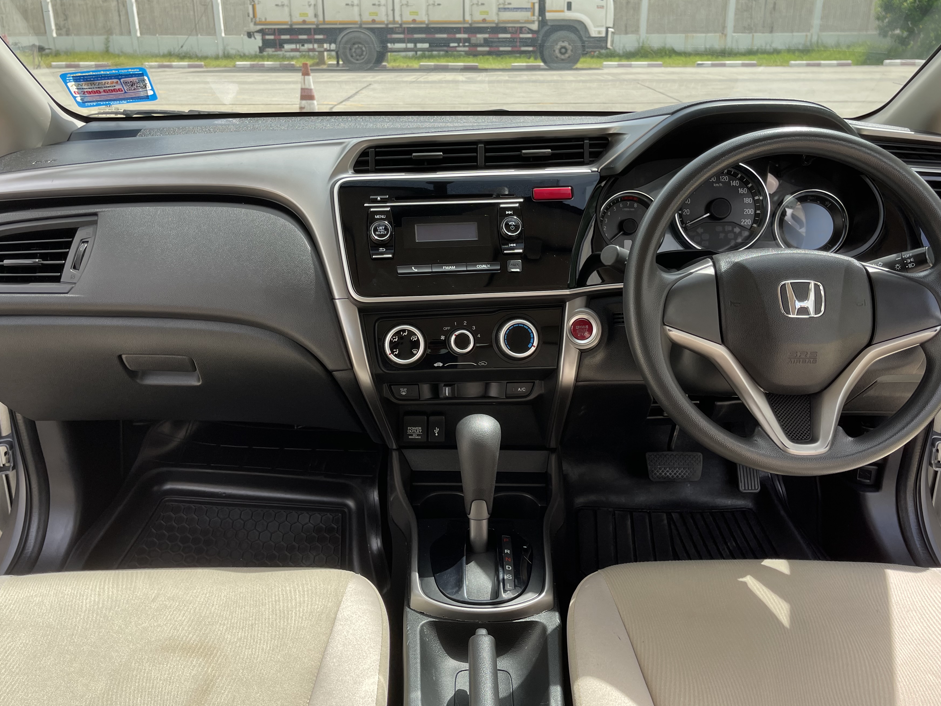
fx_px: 788
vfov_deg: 48.1
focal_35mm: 29
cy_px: 315
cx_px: 476
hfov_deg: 61.7
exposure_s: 1/578
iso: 32
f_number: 1.6
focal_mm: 5.1
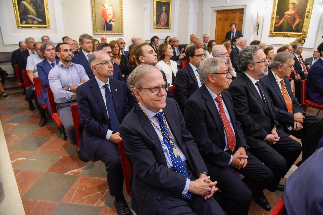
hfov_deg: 73.7
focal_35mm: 24
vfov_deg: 53.2
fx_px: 215
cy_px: 108
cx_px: 162
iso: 4000
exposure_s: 1/60
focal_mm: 24
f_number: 4
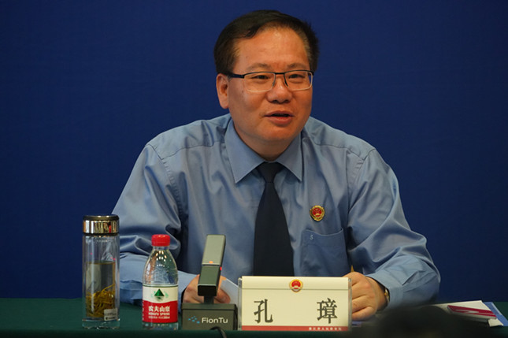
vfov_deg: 5.7
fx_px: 3384
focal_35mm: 240
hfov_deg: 8.6
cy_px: 169
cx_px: 254
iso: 6400
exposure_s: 1/200
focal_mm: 240
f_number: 8
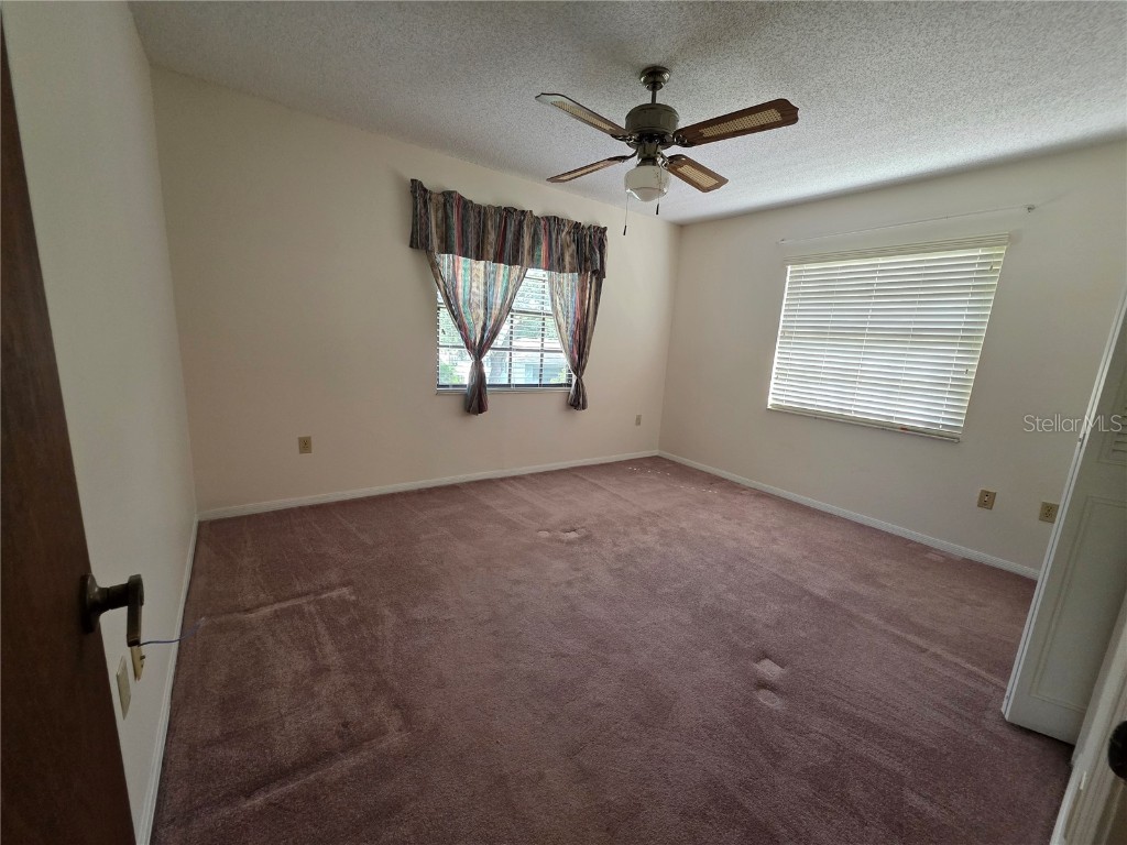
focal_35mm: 13
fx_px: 423
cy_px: 422
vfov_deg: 89.9
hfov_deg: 106.2
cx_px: 564
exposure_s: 1/120
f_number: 1.9
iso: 250
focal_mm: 2.2
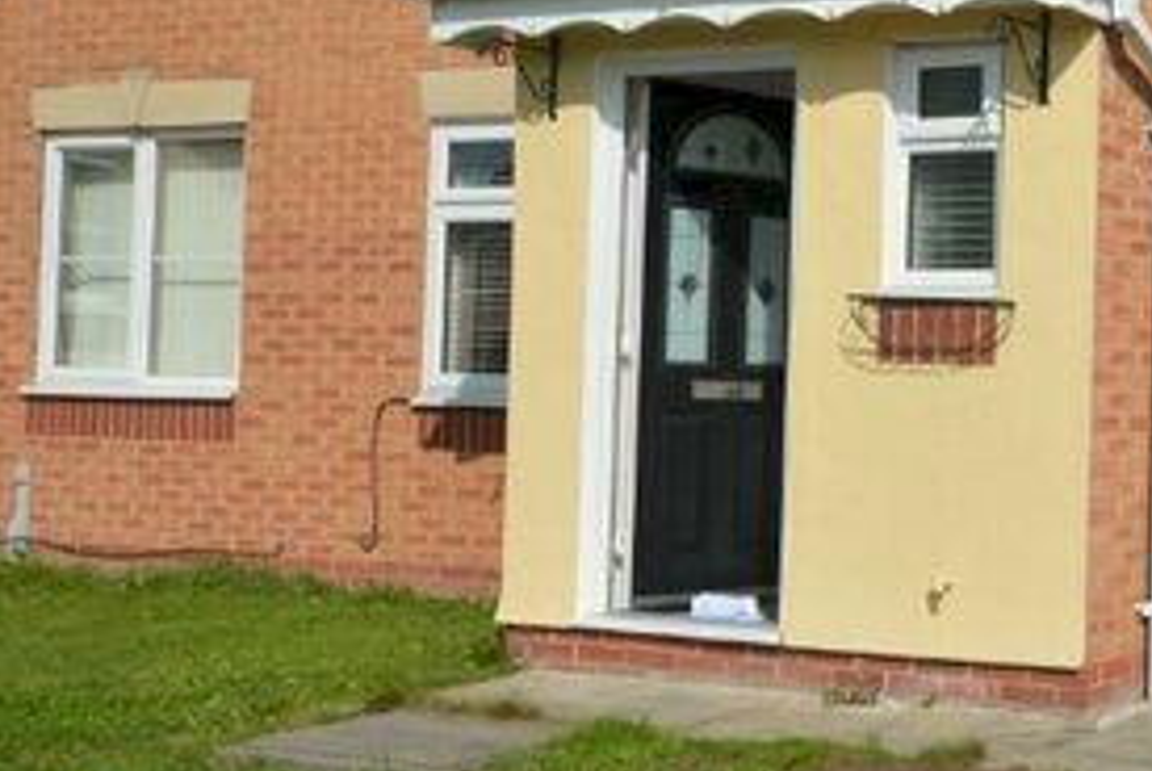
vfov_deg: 22.3
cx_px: 1391
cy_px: 325
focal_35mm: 61
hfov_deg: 28.5
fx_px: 1954
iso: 100
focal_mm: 16
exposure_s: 1/250
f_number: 9
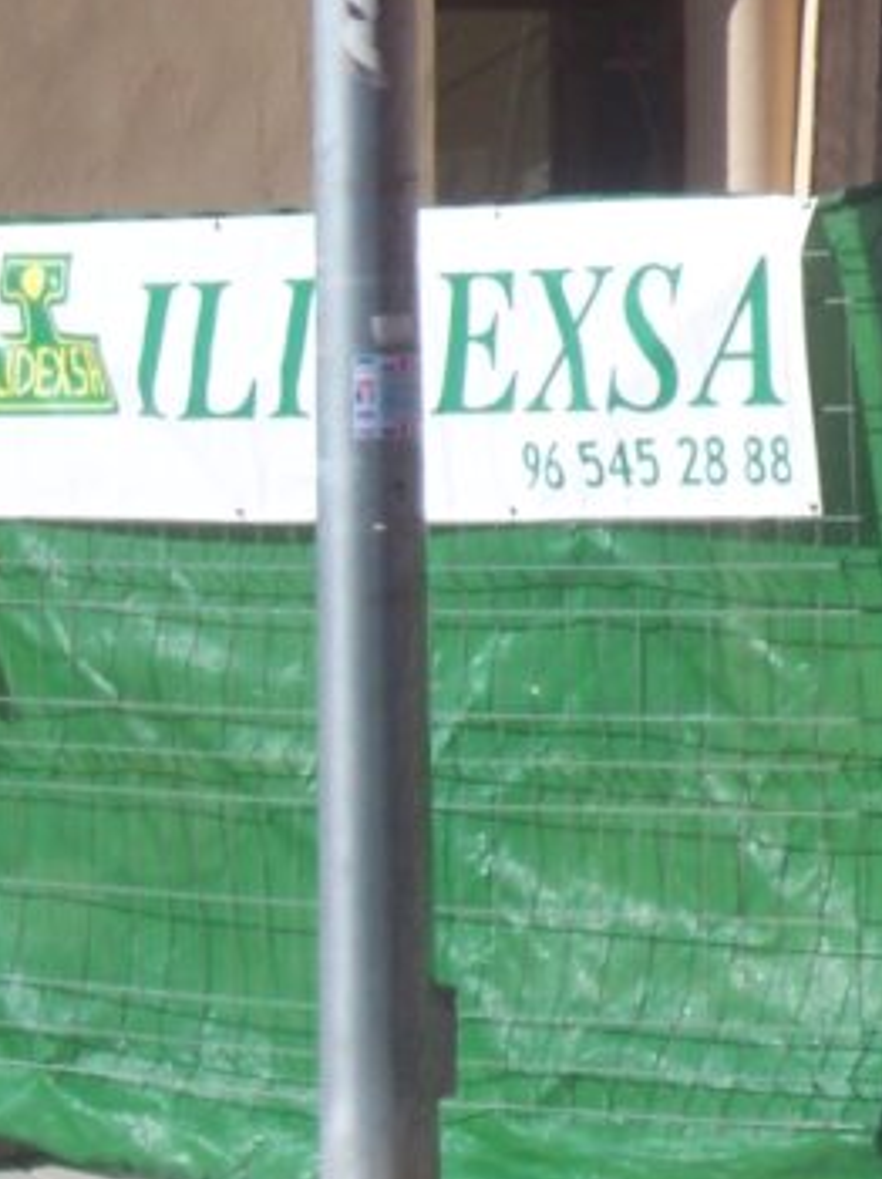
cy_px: 47
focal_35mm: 280
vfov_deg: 7.1
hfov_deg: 5.3
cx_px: 1330
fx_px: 9524
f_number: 9.5
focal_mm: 16.8
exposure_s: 1/250
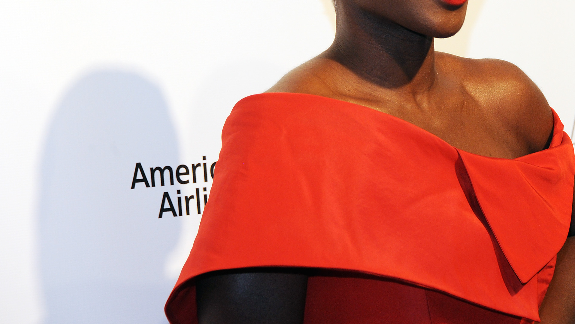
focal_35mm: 246
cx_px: 389
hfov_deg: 8.8
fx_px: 3751
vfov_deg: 4.9
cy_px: 53
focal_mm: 150
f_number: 6.3
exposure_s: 1/125
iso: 1000
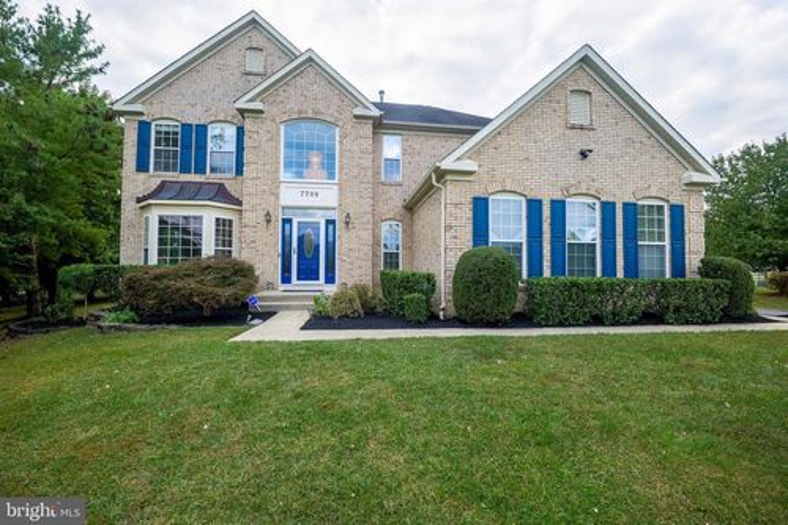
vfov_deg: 81.2
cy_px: 262
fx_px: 306
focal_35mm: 14
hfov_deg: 104.3
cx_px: 394
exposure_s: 1/320
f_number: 7.1
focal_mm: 14
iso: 250
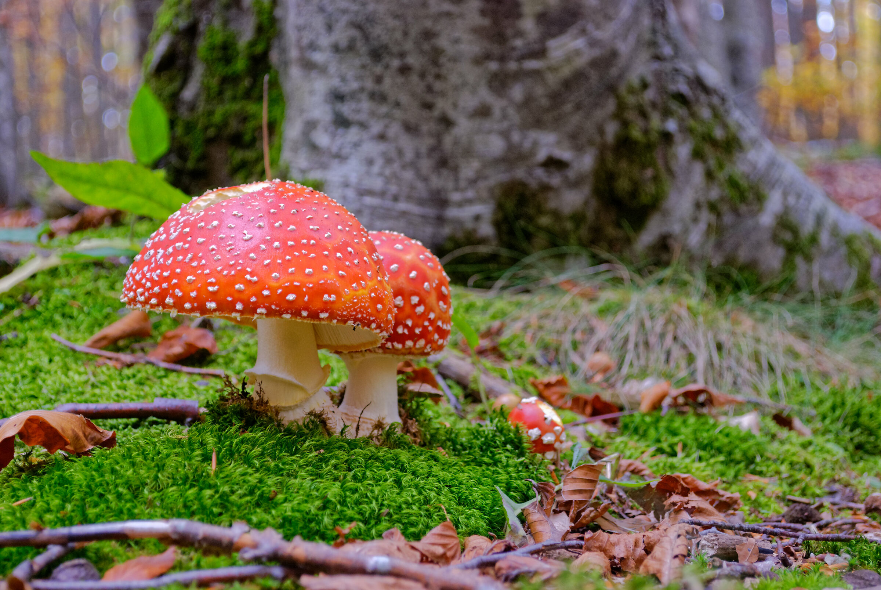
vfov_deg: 20.2
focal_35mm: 68
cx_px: 440
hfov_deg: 29.8
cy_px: 295
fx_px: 1654
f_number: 6.3
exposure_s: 1/20
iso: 400
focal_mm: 45
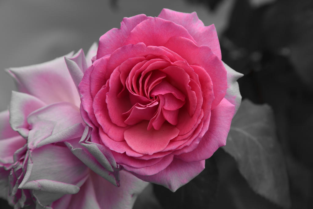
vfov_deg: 11.4
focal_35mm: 120
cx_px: 156
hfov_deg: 17.1
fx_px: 1043
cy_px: 104
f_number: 9
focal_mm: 120
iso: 200
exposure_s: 1/320
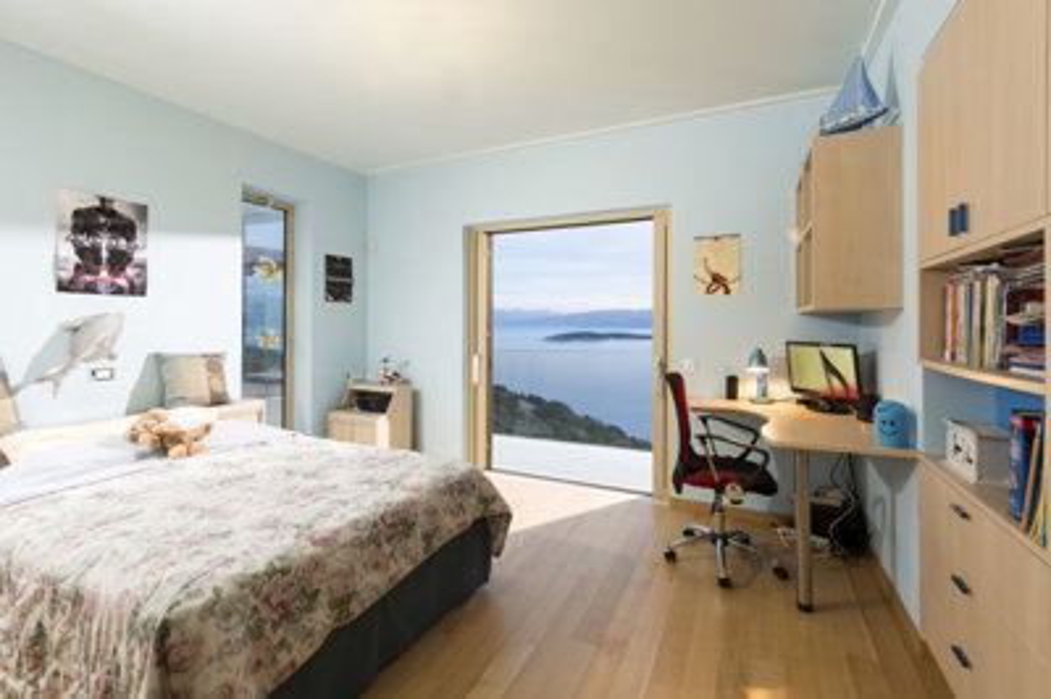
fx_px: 467
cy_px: 350
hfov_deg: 96.8
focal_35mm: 16
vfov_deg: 73.6
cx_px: 526
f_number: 6.3
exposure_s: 1/4
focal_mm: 16
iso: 100
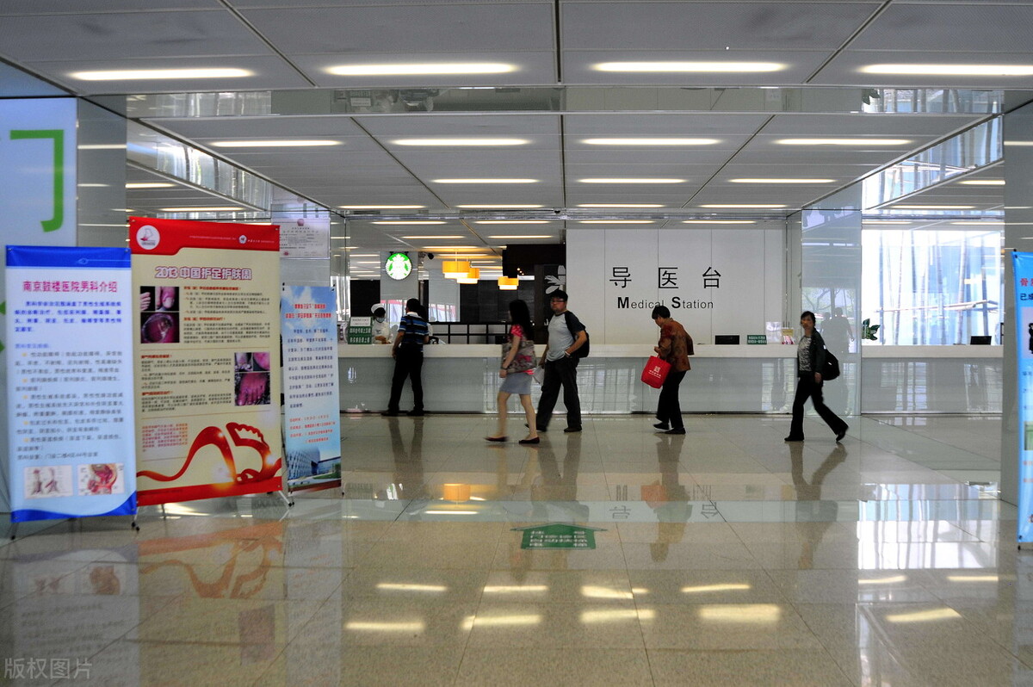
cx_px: 516
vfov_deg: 36.8
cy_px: 344
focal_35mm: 36
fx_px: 1032
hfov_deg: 53.2
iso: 400
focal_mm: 24
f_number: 4
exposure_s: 1/50
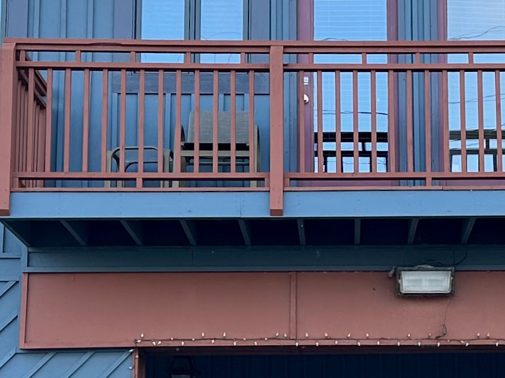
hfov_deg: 18.5
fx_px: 1531
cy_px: 221
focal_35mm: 105
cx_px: 412
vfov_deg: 14.1
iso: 80
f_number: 1.78
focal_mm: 6.86
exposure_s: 1/829
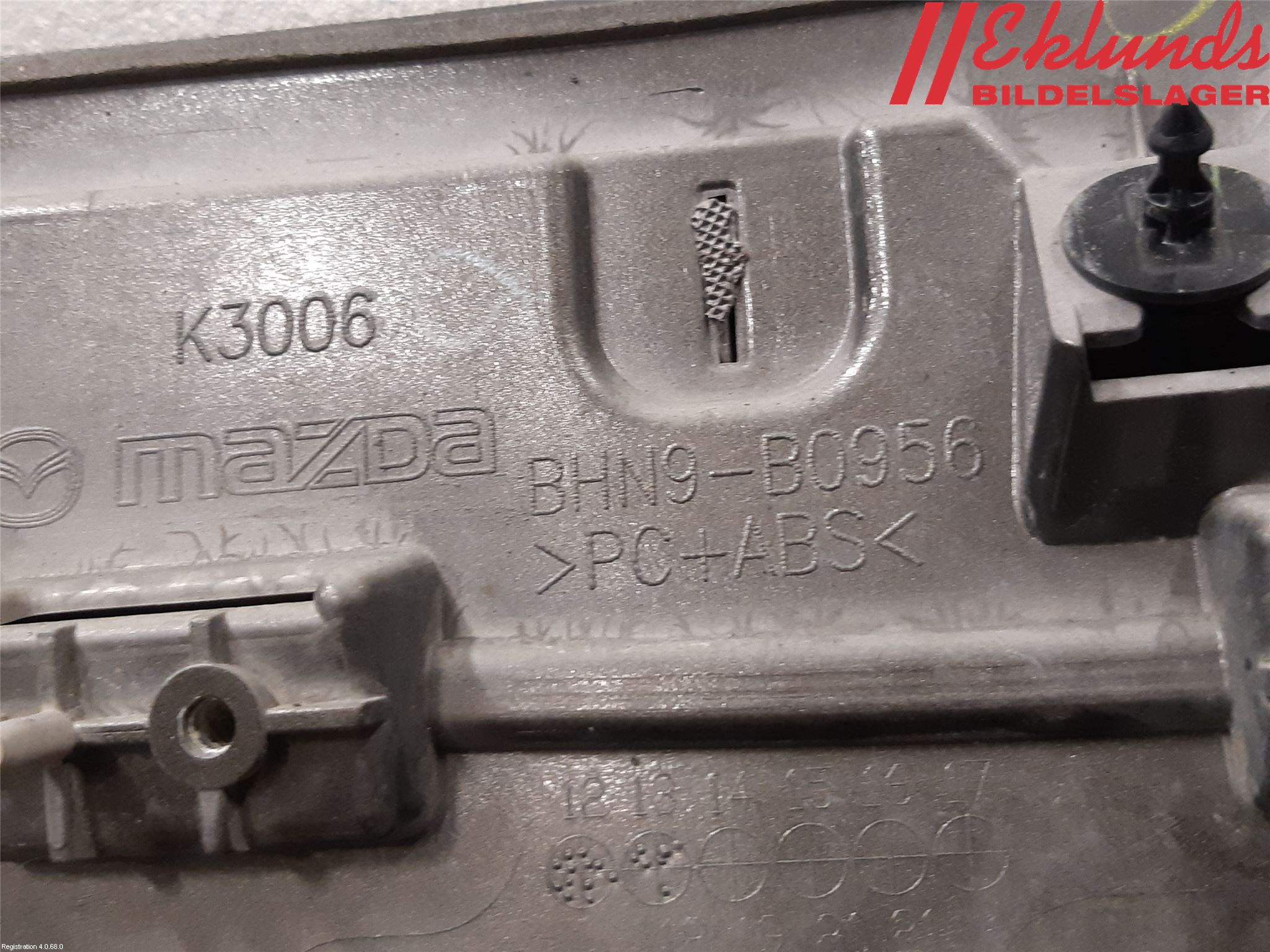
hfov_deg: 67.3
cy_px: 476
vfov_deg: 53.1
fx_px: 954
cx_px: 635
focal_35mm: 26
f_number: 1.7
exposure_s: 1/33
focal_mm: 3.93
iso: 200
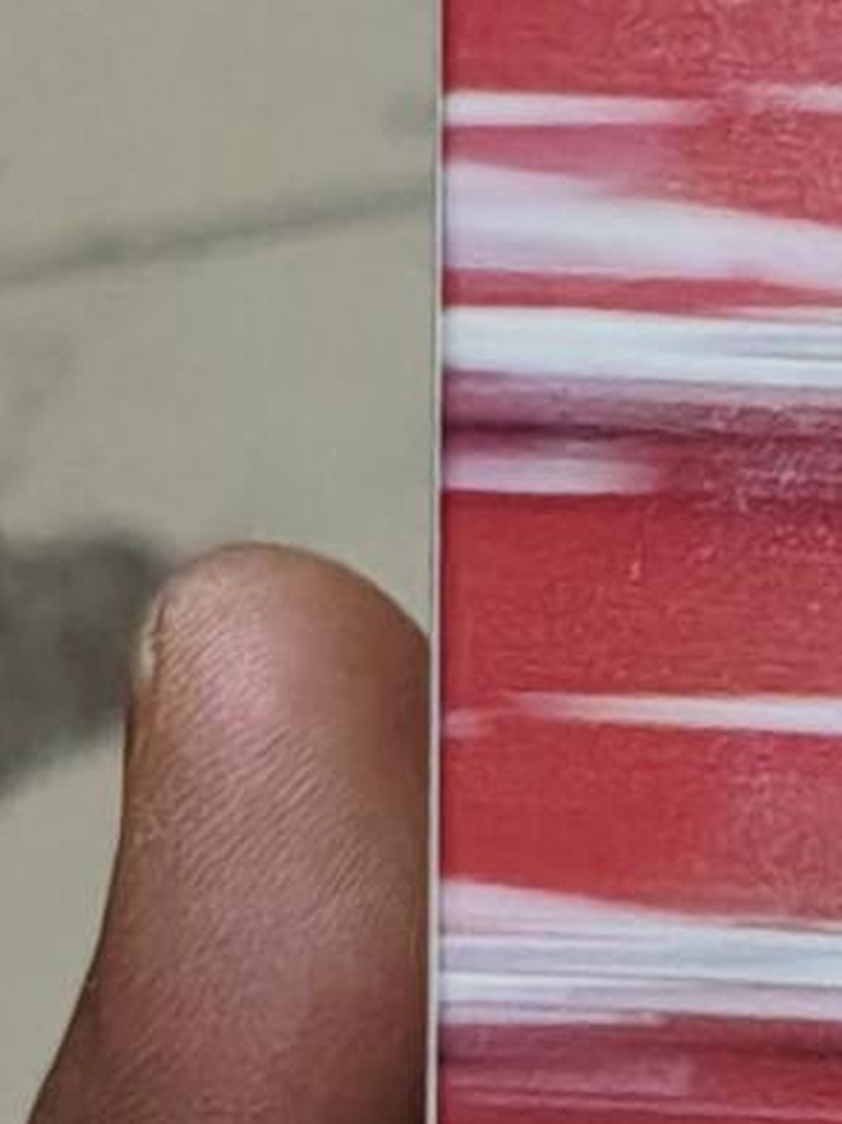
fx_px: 7626
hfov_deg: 6.1
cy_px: 1334
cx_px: 1747
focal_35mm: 235
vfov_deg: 8.3
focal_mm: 4.84
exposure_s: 1/100
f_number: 1.88
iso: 785
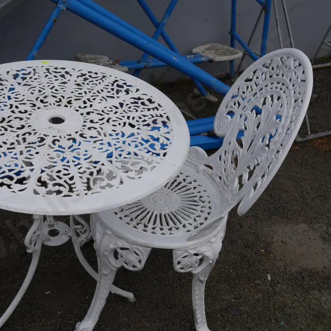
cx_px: 110
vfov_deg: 32.8
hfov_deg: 32.5
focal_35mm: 52
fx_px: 563
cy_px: 165
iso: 200
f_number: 7.1
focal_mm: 22
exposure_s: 1/250
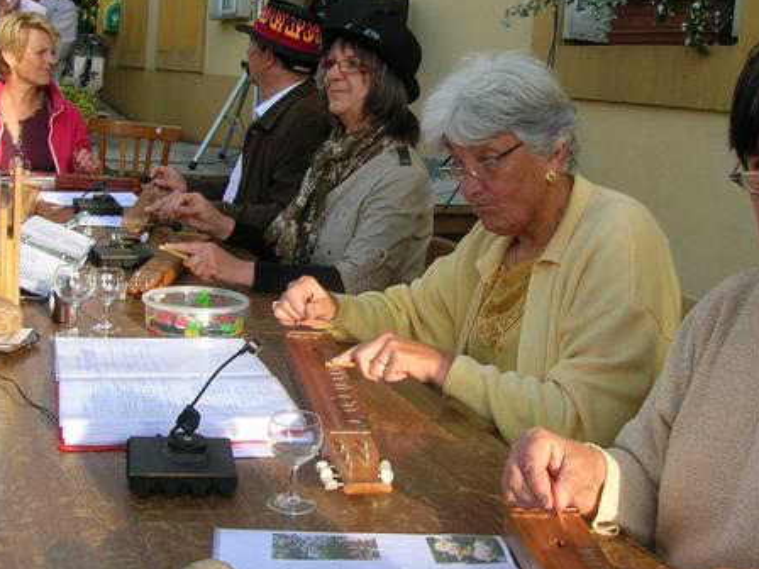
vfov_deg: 29.1
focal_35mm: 50
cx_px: 466
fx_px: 1096
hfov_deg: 38.0
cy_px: 262
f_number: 2.8
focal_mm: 5.8
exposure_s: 1/297
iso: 50
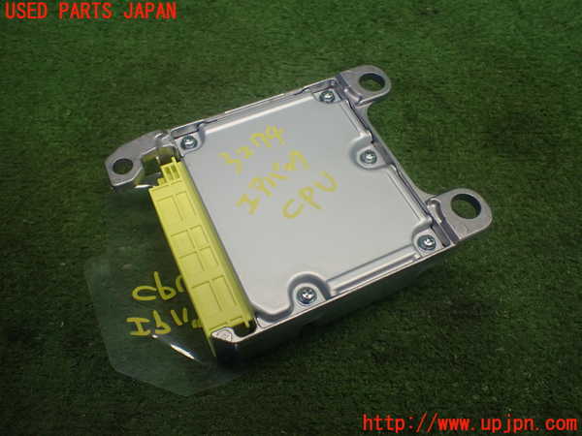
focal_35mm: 30
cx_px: 291
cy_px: 218
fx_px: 504
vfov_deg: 46.8
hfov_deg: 60.0
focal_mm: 5.4
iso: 200
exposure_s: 1/125
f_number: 2.3
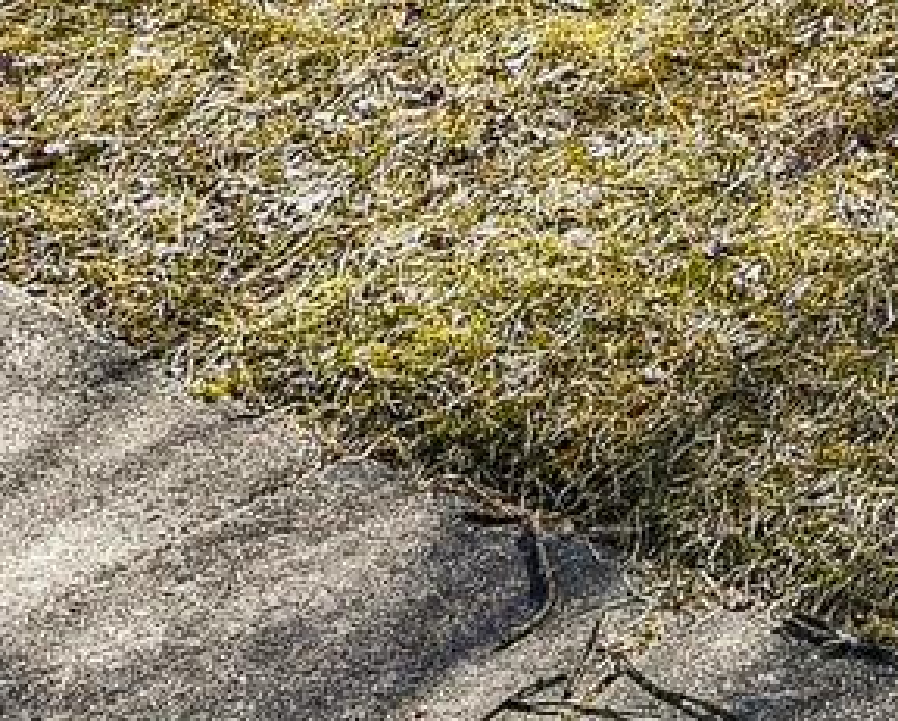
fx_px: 2660
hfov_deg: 14.9
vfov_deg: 12.6
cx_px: 1893
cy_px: -919
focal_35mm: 100
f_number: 8
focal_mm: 15
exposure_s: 1/250
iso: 100
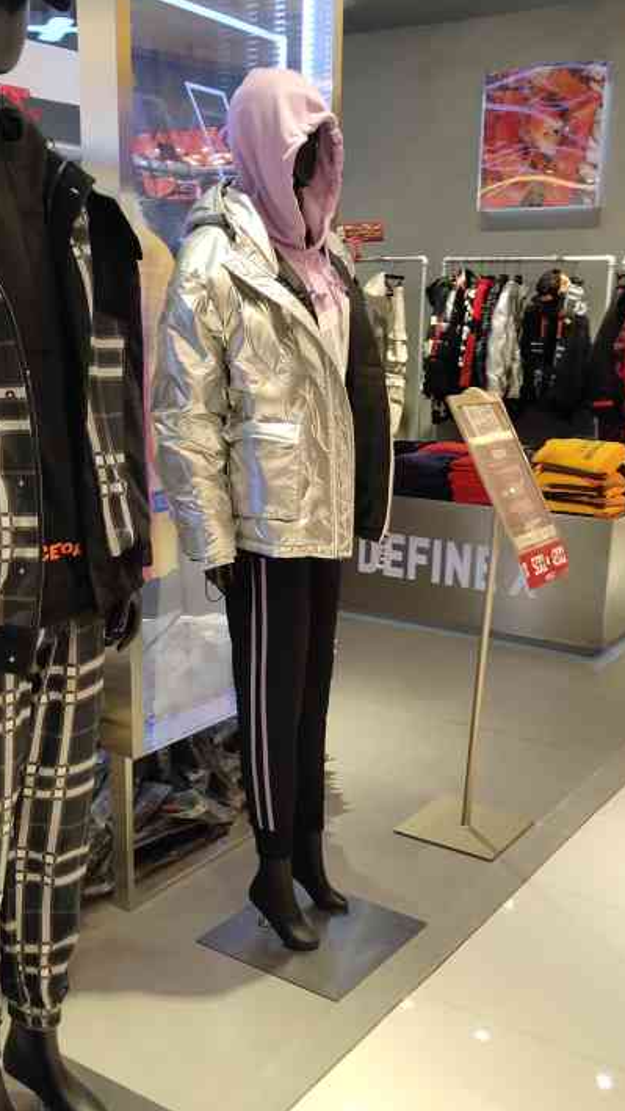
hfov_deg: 27.7
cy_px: 642
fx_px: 1266
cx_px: 315
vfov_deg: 47.2
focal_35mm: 43
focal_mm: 4.35
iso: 107
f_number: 1.8
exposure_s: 1/100
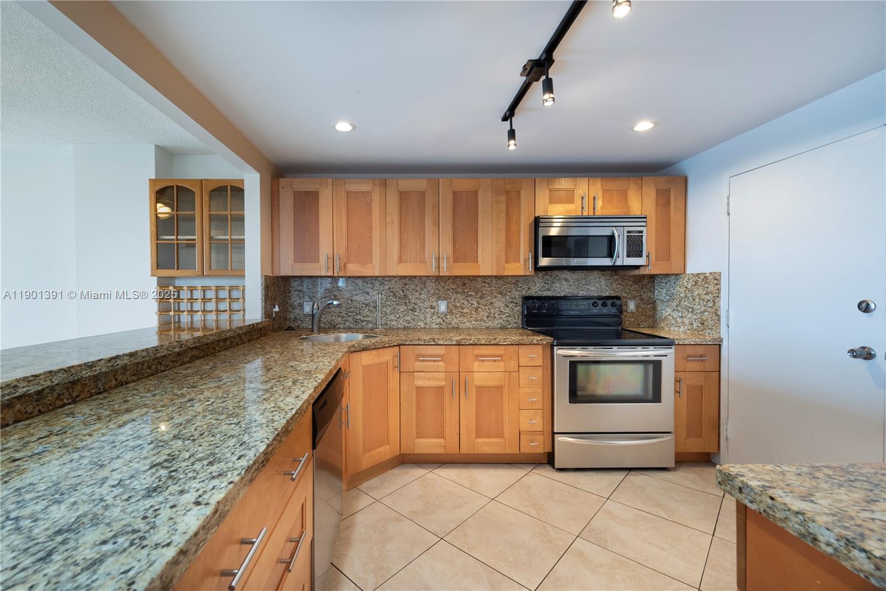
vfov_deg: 81.2
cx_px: 443
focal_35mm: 14
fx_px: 345
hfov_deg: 104.2
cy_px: 296
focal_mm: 14
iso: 640
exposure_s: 1/10
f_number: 9
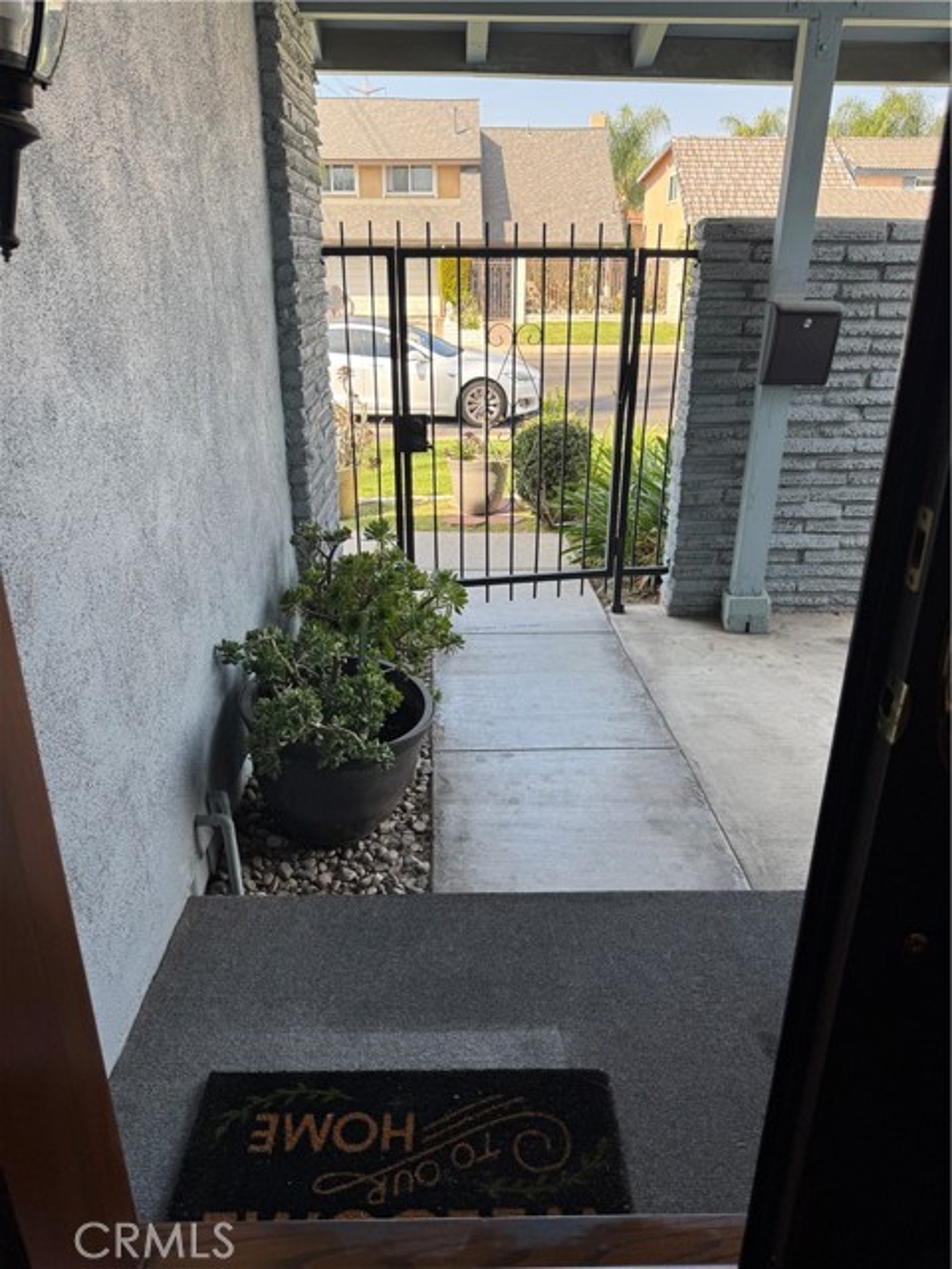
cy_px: 634
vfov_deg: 71.6
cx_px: 476
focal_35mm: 24
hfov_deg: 56.8
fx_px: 880
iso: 80
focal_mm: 6.76
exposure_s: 1/451
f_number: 1.78
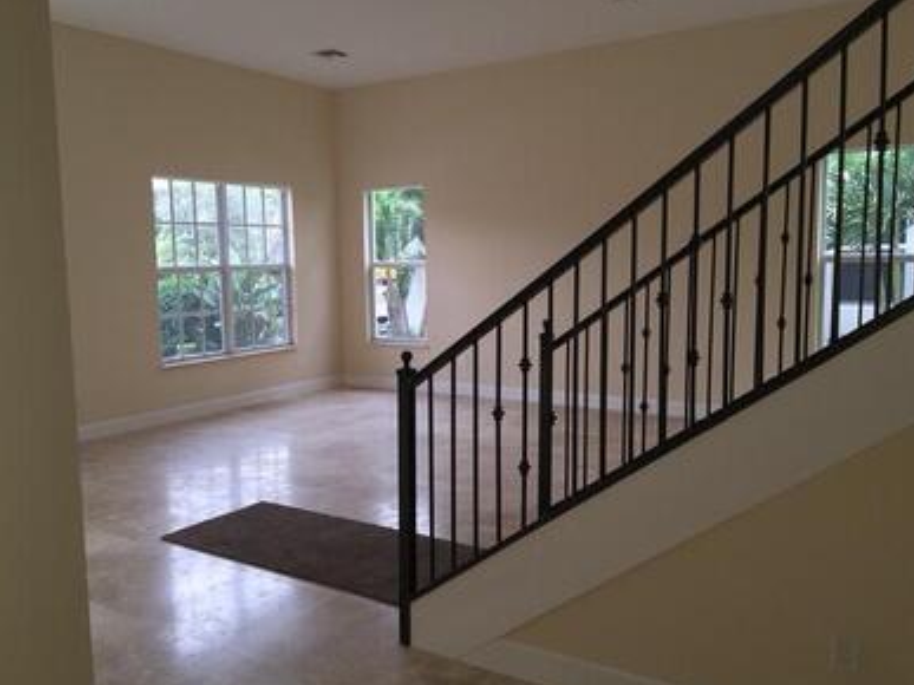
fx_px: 792
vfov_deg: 46.8
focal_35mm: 30
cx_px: 449
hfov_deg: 60.0
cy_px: 347
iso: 32
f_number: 2.2
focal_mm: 4.15
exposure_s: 1/30
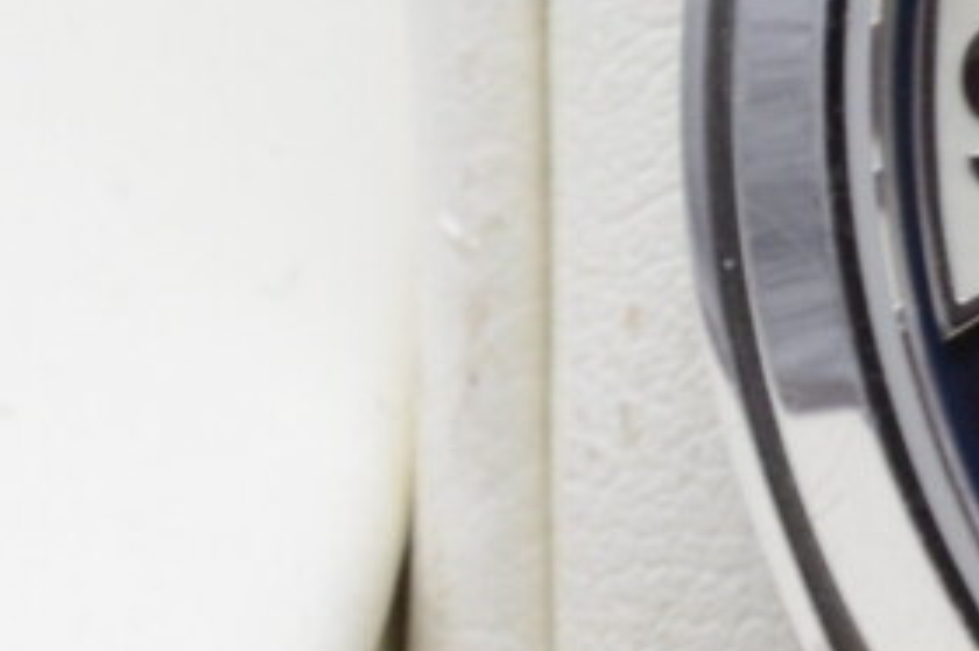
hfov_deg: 4.5
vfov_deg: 3.0
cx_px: 1934
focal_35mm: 450
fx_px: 12223
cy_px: 392
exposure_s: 1/50
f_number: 16
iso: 1600
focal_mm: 60
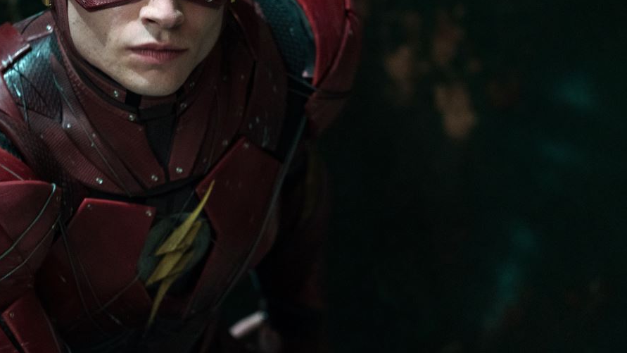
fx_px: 4306
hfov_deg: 8.3
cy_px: 80
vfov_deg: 4.7
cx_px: 238
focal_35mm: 259
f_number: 4
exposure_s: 1/160
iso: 3200
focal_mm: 172
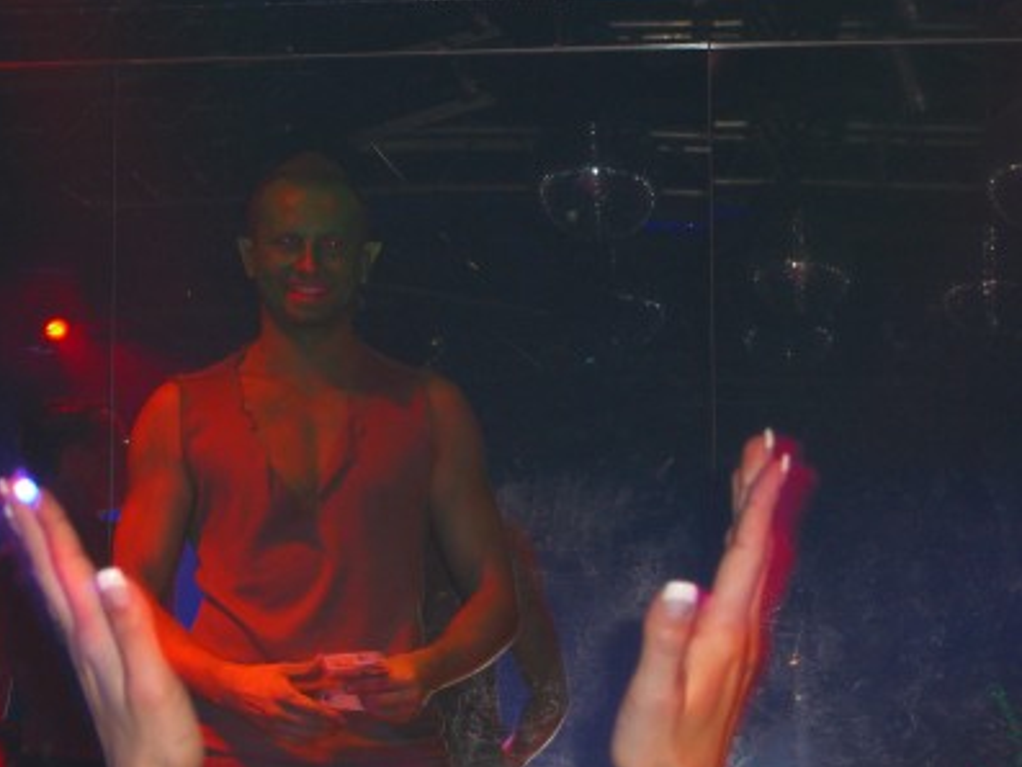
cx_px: 255
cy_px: 430
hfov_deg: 16.2
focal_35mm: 121
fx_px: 3573
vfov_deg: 12.3
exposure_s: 1/60
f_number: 4.4
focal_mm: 16.6
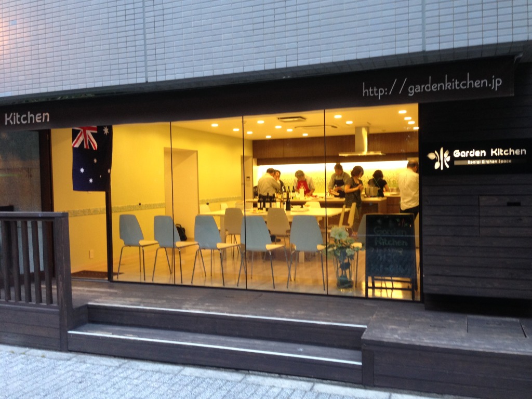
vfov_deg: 42.9
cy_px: 200
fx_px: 507
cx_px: 266
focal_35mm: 33
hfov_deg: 55.4
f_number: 2.4
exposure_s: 1/20
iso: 100
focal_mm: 4.12
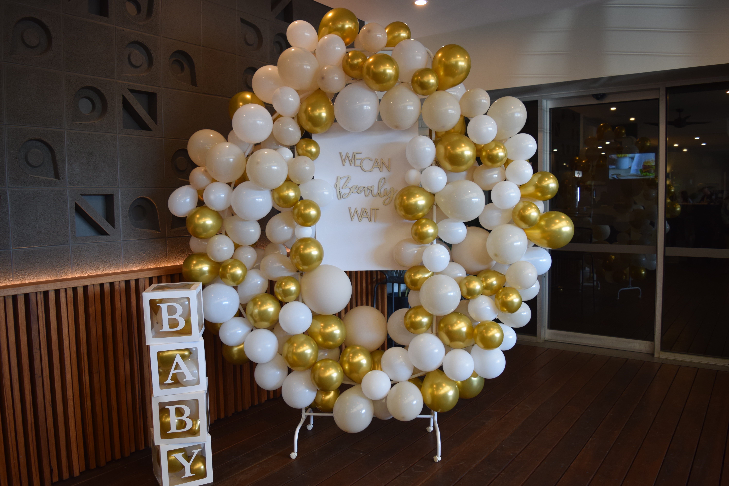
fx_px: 547
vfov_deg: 47.9
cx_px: 364
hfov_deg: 67.4
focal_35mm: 27
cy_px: 243
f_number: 4
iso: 500
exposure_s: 1/60
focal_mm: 18
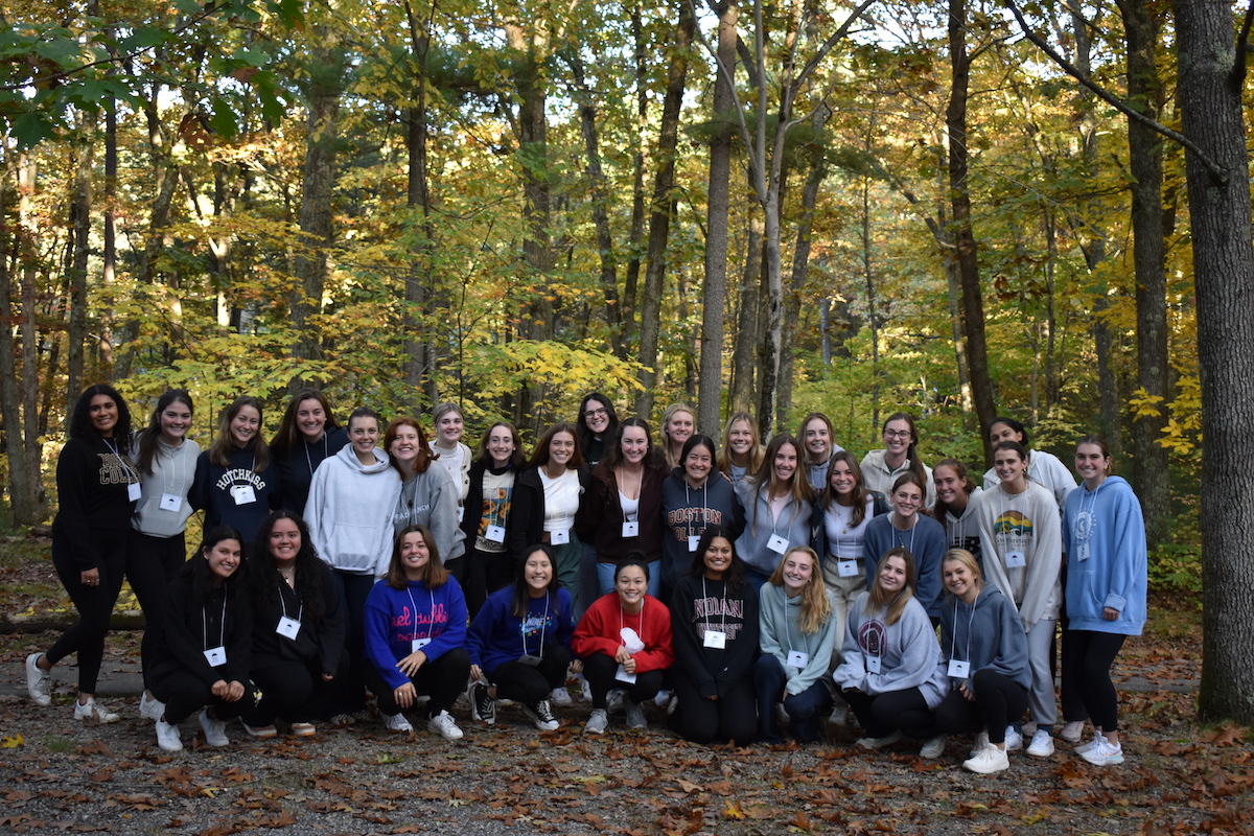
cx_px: 627
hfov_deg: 42.3
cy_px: 418
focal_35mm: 46
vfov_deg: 28.9
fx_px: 1620
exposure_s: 1/125
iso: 800
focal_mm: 31
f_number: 4.2
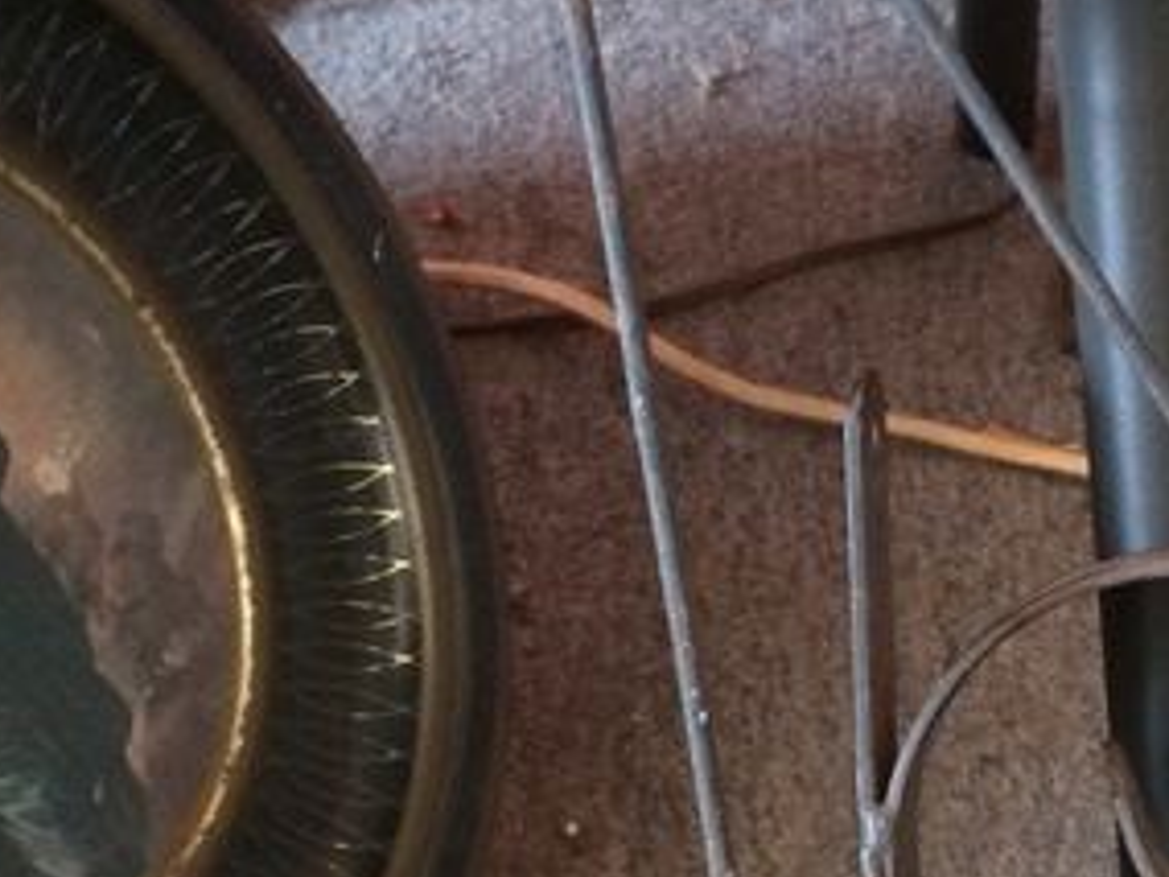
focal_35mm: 95
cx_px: 1194
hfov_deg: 20.0
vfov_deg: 14.9
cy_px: 1114
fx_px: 3208
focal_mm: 4.12
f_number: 2.2
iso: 160
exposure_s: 1/30
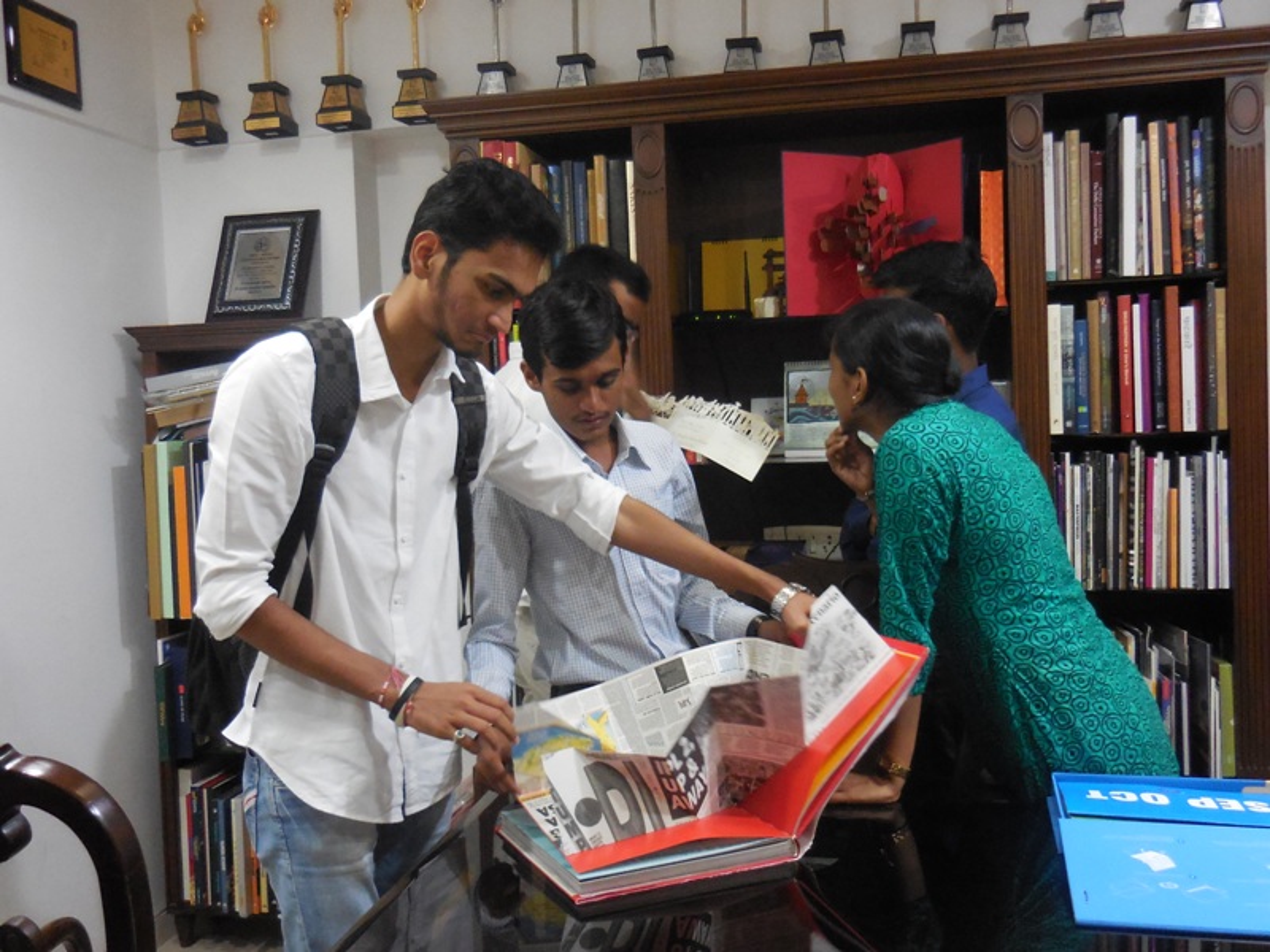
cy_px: 476
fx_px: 1211
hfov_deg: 55.4
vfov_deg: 42.9
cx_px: 635
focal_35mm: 33
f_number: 3.7
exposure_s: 1/20
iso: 800
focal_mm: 5.9
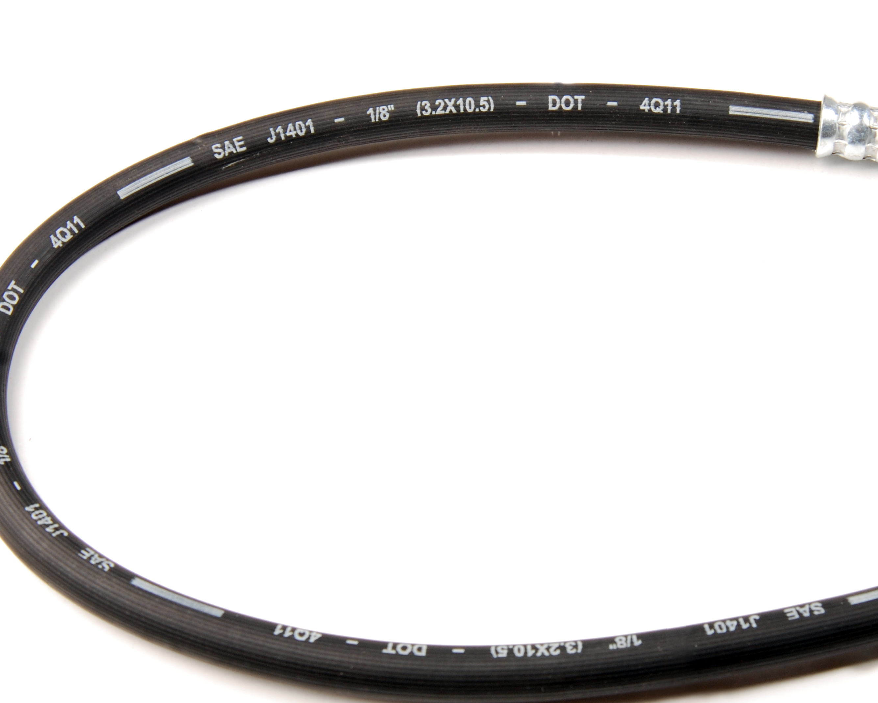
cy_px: 356
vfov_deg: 22.0
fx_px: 1810
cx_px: 508
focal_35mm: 70
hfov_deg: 27.2
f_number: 13
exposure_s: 1/125
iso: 160
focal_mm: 35
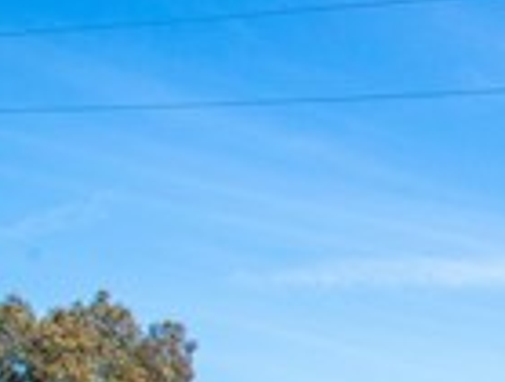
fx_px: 1550
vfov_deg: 12.8
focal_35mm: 106
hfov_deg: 15.7
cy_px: 675
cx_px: 926
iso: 200
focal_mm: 24
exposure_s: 1/800
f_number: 9
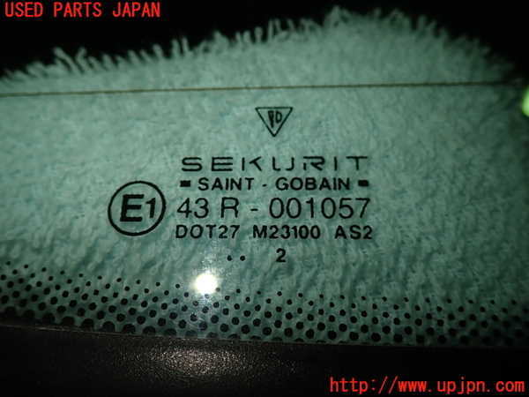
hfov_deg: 60.0
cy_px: 198
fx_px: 458
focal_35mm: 30
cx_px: 264
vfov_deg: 46.8
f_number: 2.3
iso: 100
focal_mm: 5.5
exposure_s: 1/160
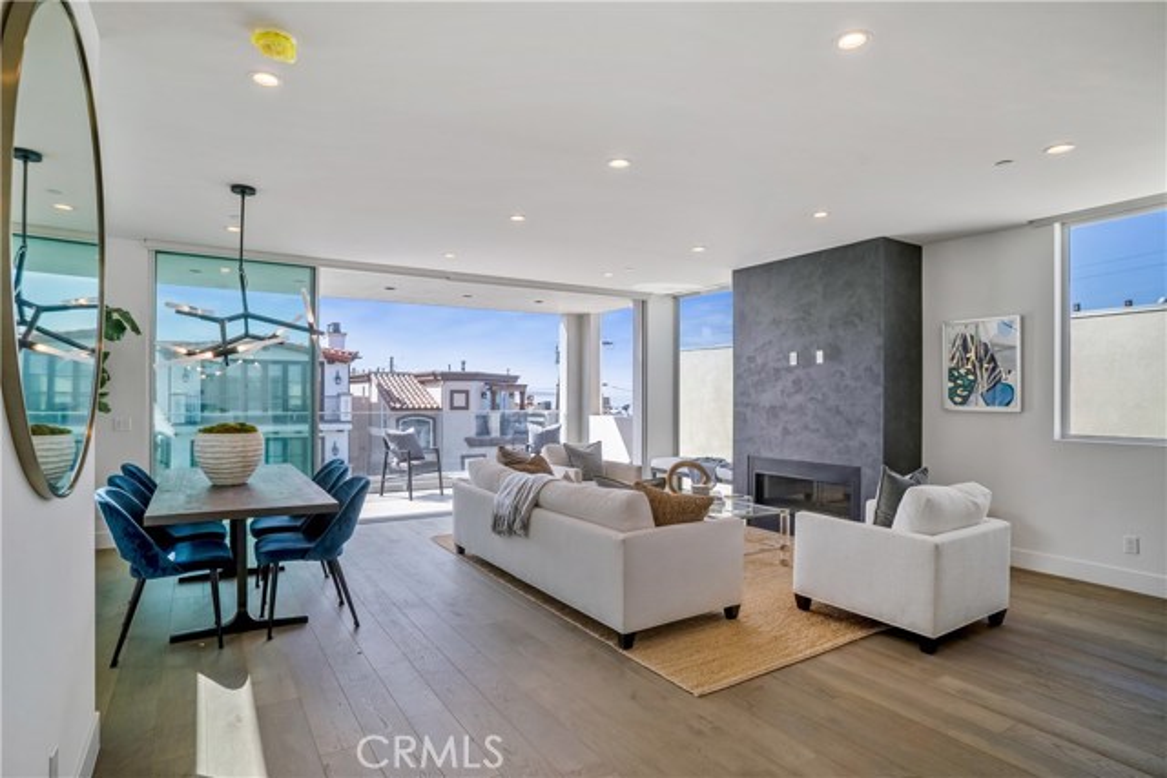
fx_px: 584
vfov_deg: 67.4
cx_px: 584
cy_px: 389
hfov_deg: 90.0
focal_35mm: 18
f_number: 8
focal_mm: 18
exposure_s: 1/6400
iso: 125
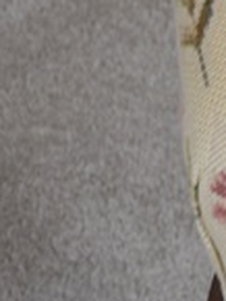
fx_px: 2486
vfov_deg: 6.9
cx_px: 616
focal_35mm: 286
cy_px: -83
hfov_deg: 5.0
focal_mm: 48
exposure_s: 1/60
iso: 800
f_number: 5.3
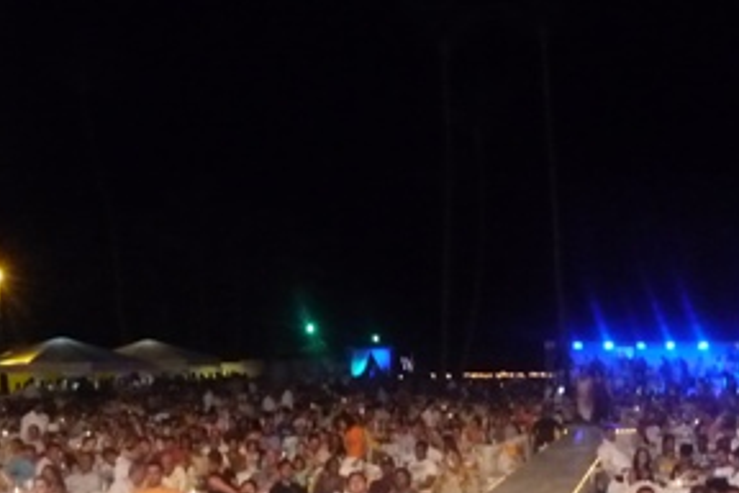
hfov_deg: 35.8
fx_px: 1129
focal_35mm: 55
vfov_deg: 24.3
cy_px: 372
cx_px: 508
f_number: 3.3
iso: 800
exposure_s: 1/15
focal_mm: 4.7
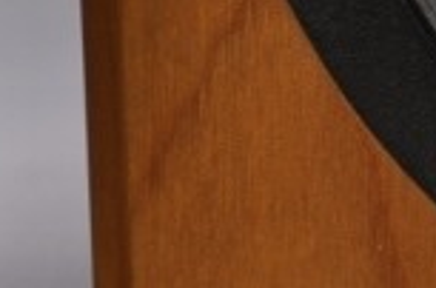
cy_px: -344
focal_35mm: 722
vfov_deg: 1.9
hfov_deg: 2.8
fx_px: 8717
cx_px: 903
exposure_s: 1/25
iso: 500
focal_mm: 92
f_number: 5.6
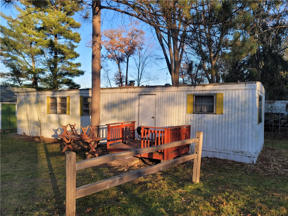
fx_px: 208
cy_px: 108
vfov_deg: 54.9
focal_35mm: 25
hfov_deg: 69.4
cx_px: 144
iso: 20
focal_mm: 7
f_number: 1.8
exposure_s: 1/199
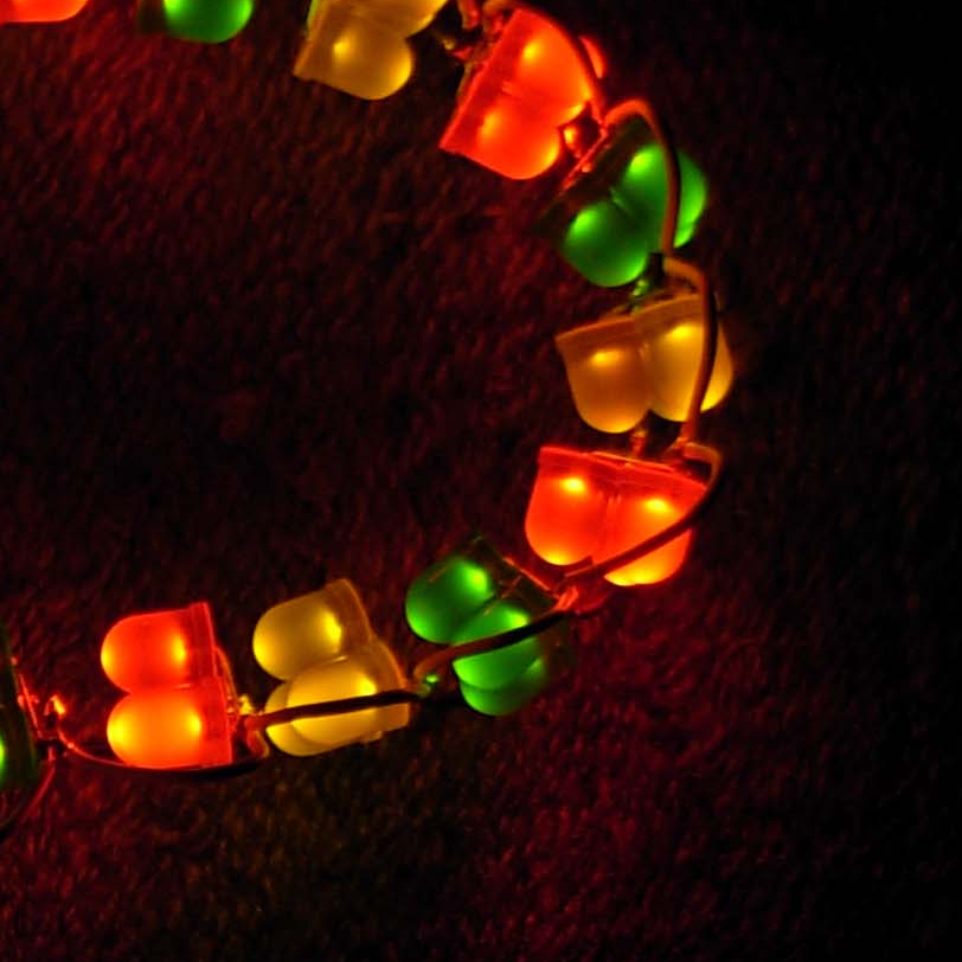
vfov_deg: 13.5
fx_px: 3993
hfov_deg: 13.1
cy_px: 1006
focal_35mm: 127
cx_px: -427
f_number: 2.9
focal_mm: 6.3
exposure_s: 1/4
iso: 86
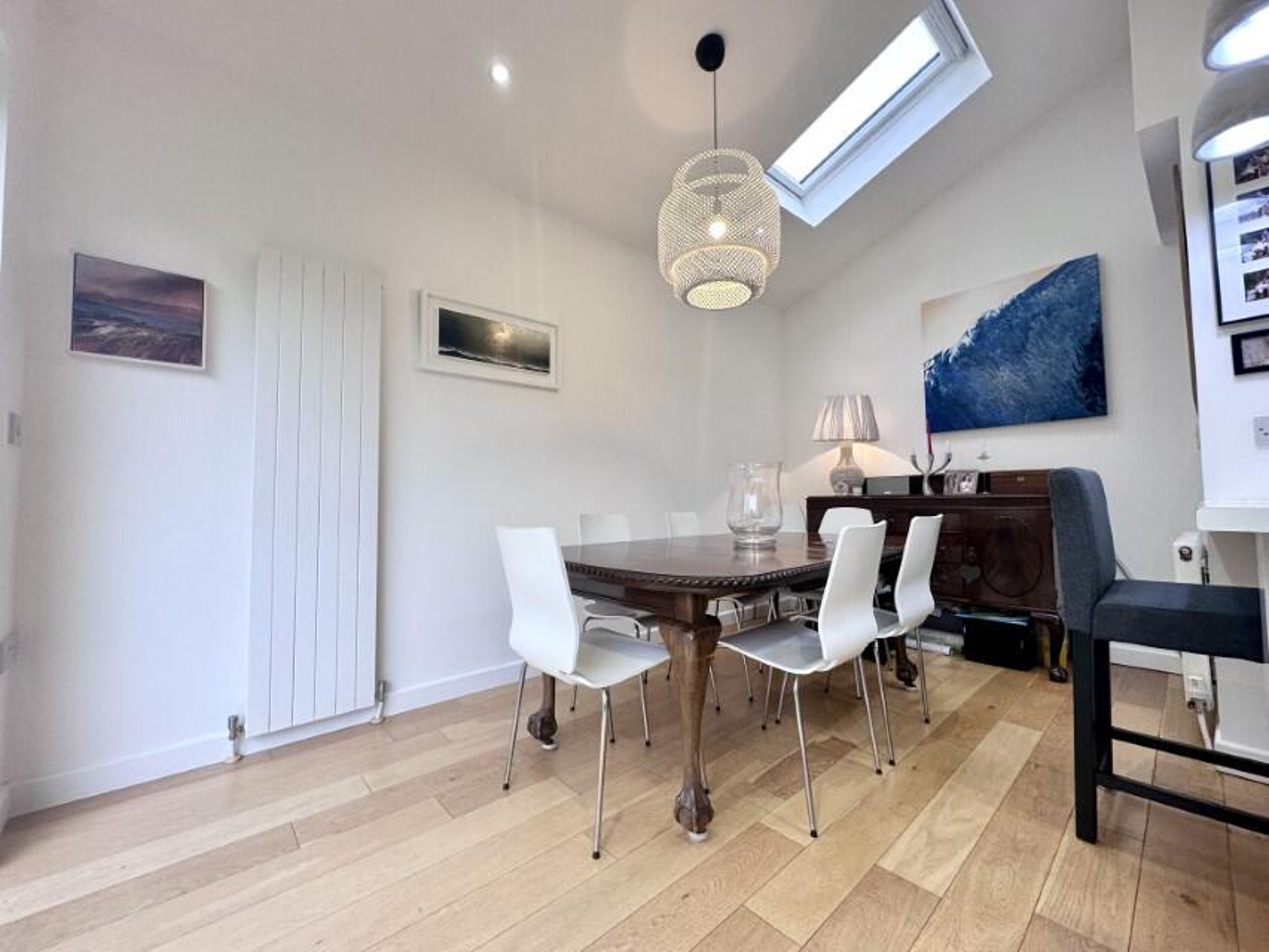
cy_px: 476
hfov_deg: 102.1
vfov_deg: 85.7
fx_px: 513
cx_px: 634
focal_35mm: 14
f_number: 2.2
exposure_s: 1/100
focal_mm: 2.22
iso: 100
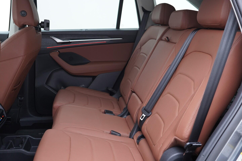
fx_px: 242
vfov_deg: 36.9
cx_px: 121
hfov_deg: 53.1
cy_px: 80
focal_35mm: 36
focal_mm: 24
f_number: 2.8
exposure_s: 1/40
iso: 400
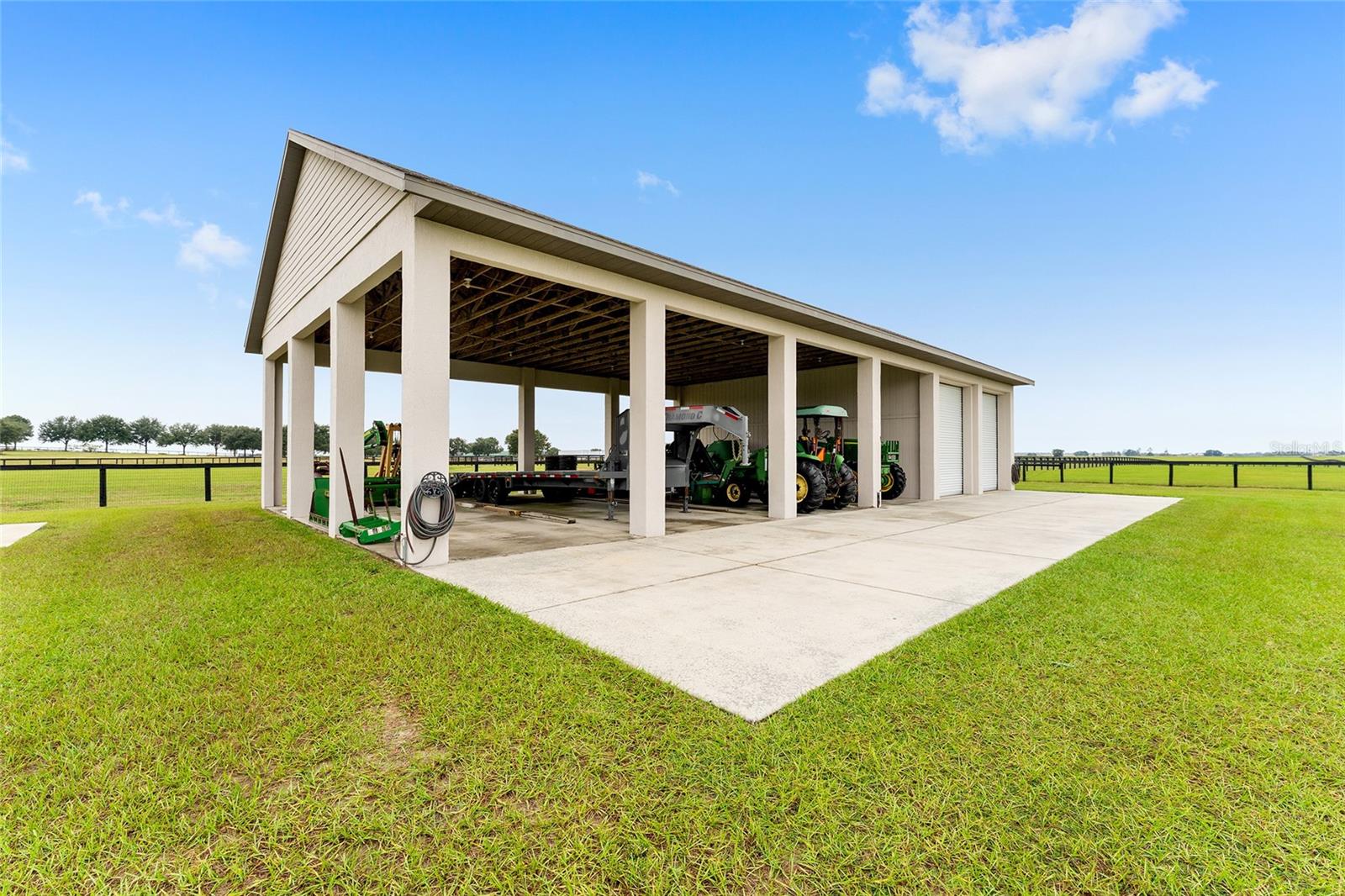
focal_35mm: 15
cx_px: 672
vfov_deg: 76.9
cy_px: 448
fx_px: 564
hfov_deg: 100.0
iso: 500
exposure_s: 1/250
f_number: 7.1
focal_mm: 15.1
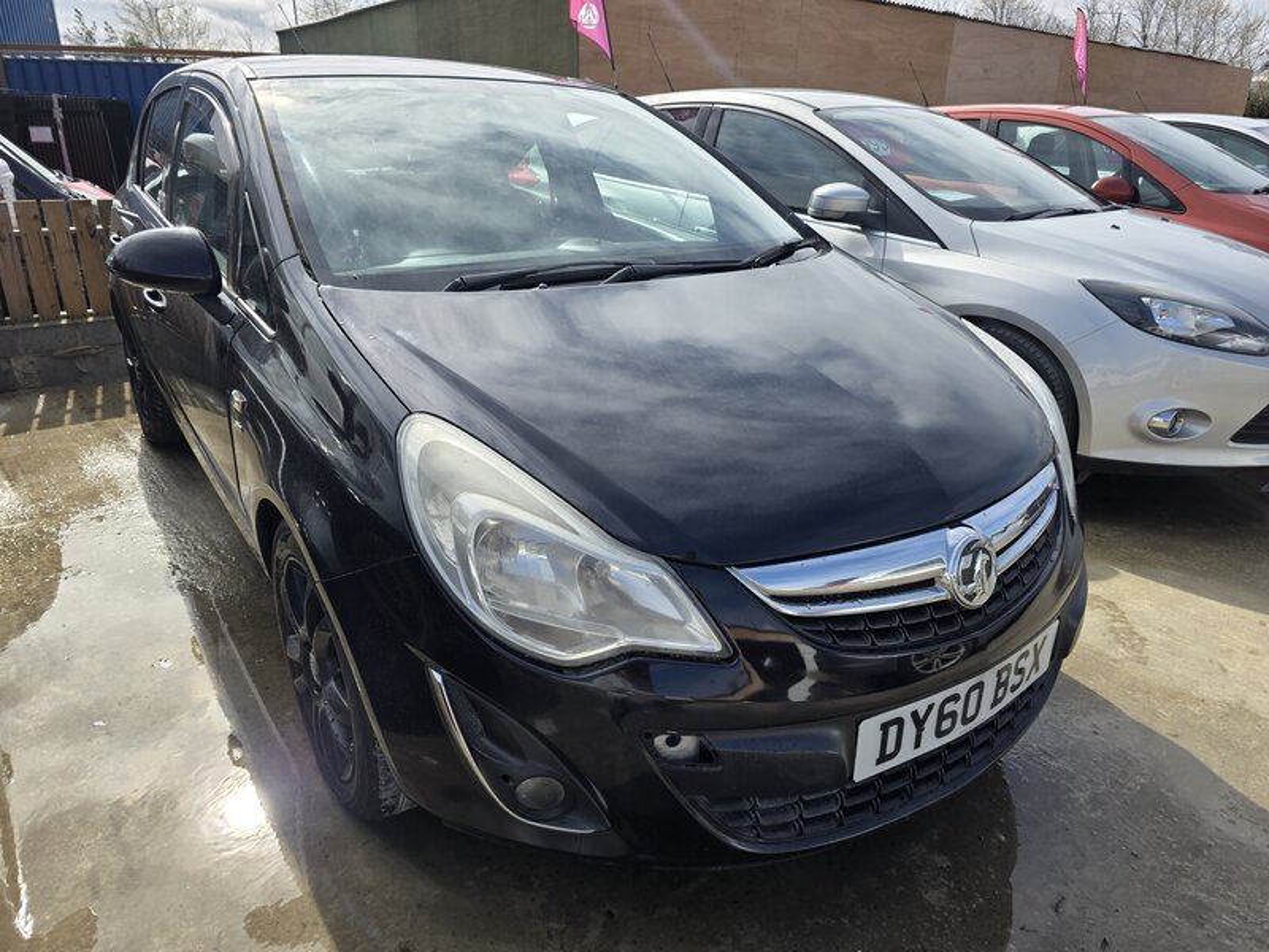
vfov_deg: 58.9
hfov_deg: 73.9
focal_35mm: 23
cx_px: 634
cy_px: 476
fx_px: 843
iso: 80
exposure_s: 1/5153
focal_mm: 6.3
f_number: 1.7
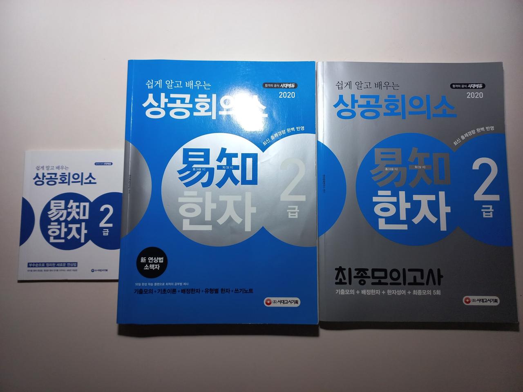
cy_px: 196
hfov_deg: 69.4
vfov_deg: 54.9
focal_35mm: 25
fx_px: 378
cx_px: 262
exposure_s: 1/50
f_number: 1.8
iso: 80
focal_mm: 4.6
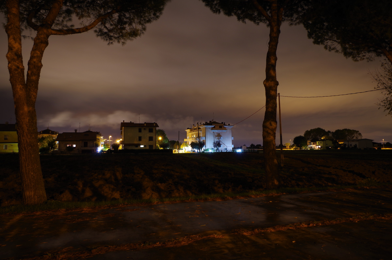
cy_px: 130
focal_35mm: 30
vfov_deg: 43.4
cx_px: 196
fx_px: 326
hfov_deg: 62.0
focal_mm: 20
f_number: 4
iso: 100
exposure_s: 30
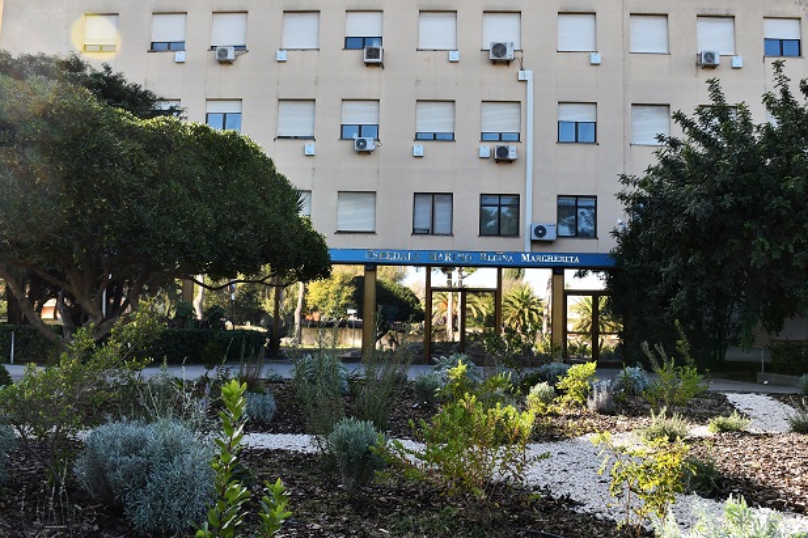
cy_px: 251
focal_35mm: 35
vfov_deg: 37.8
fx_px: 785
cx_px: 443
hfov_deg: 54.4
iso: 220
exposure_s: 1/250
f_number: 5.6
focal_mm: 18
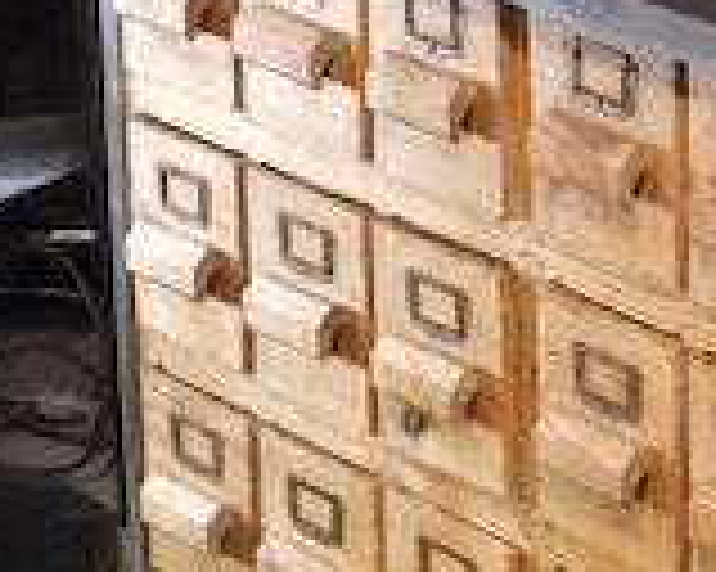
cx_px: 874
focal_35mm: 188
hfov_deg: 10.1
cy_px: 315
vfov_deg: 8.2
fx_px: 3981
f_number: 4
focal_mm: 35
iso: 3200
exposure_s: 1/125
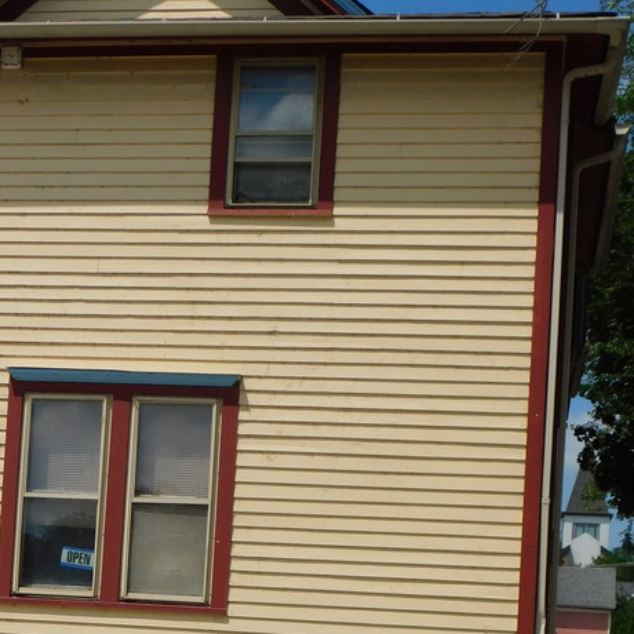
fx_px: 1720
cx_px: 157
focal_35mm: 83
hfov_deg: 20.7
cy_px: 602
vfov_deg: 20.4
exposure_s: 1/640
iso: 125
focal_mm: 7.1
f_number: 7.2
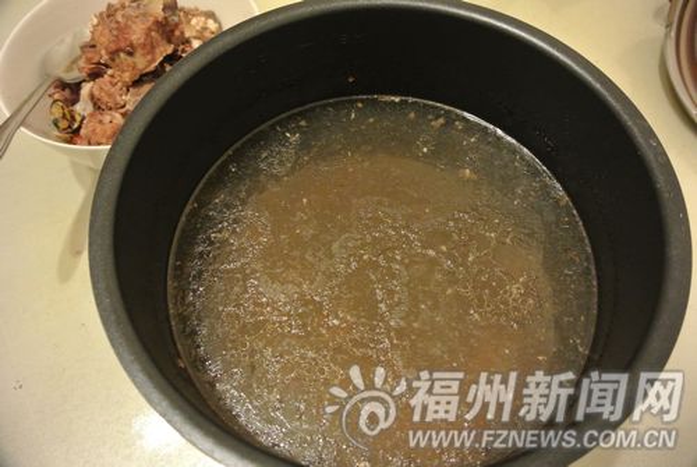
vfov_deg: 48.1
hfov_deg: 67.3
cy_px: 234
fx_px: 524
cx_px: 348
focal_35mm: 27
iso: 2000
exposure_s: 1/30
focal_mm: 10
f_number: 3.5
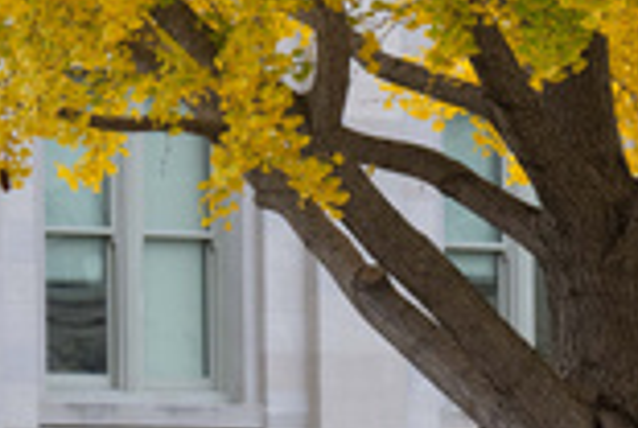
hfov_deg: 4.6
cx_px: 342
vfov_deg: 3.1
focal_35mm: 450
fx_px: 7990
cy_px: -25
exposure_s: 1/200
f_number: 5.6
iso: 250
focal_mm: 91
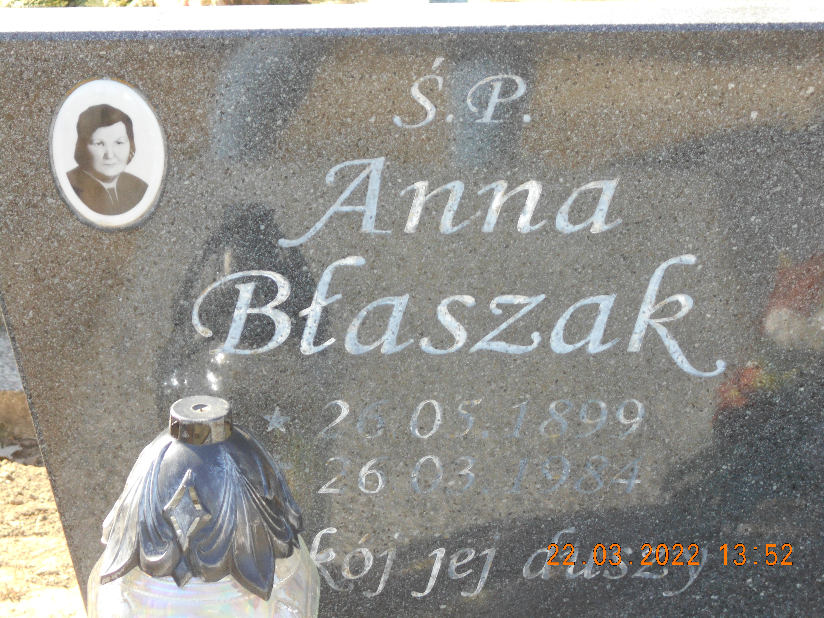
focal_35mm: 113
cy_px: 309
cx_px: 412
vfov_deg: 13.1
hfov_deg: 17.4
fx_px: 2690
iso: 220
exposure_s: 1/125
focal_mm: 20.1
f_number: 6
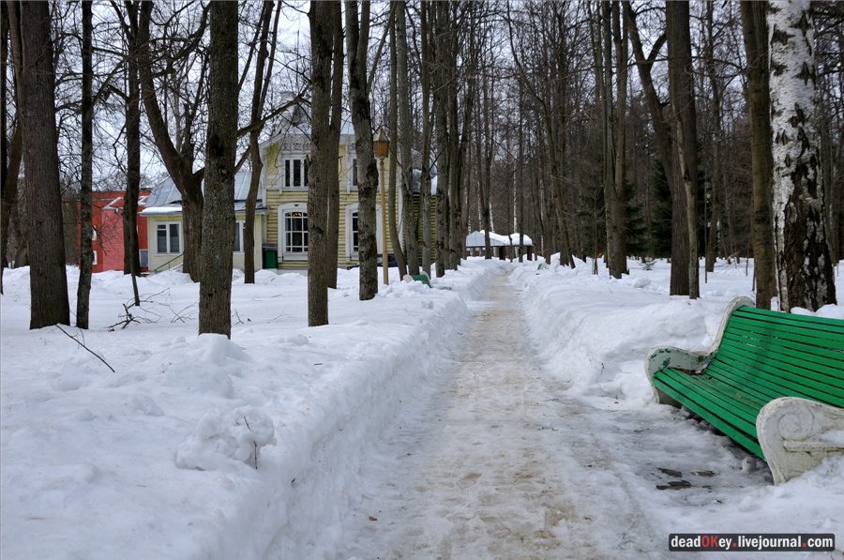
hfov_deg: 53.2
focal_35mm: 36
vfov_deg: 36.8
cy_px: 280
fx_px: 843
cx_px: 422
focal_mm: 24
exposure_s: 1/320
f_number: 7.1
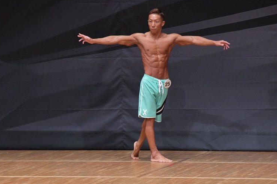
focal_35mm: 329
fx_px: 2530
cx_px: 133
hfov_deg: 6.3
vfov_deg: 4.2
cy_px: 91
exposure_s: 1/400
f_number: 5.6
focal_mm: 210
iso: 6400
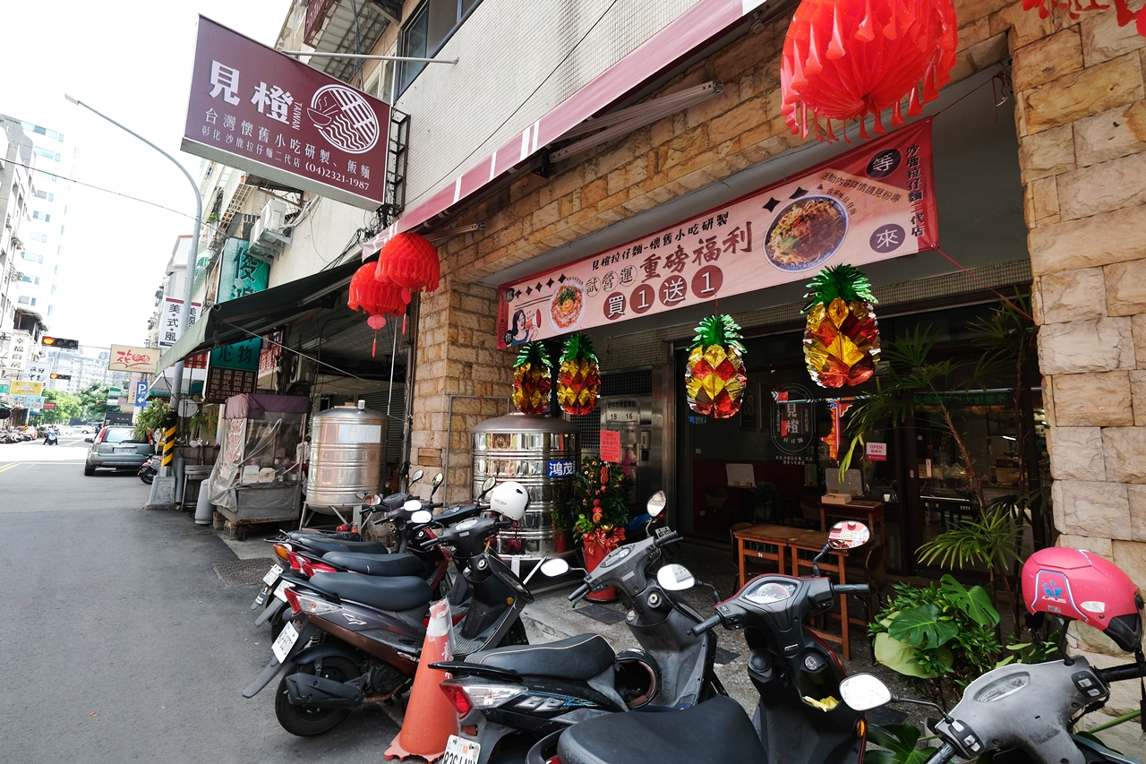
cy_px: 382
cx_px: 573
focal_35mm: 15
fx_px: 477
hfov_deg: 100.4
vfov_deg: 77.3
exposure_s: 1/125
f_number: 4.5
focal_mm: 10
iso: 200
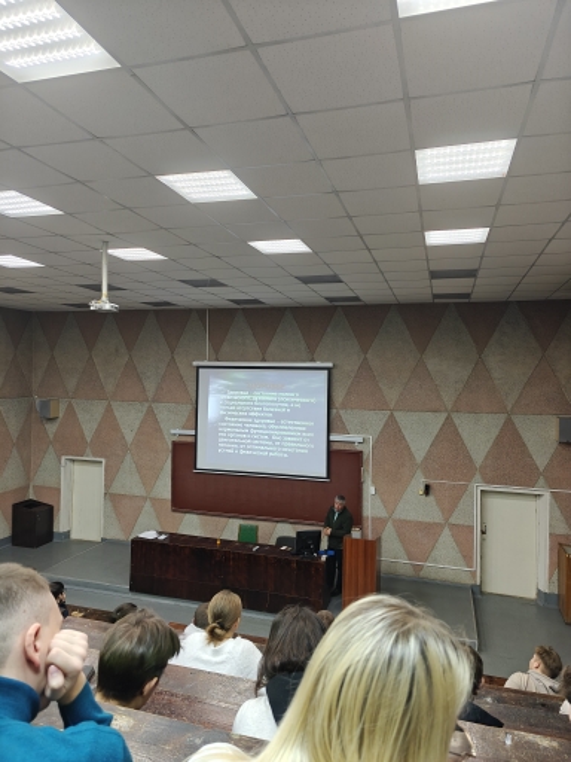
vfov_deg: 73.9
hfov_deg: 58.9
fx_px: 506
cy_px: 381
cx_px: 286
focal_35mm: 23
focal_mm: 6.06
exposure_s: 1/100
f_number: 1.69
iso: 500
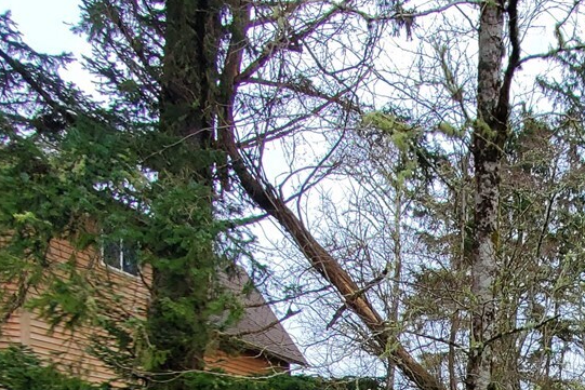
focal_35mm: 40
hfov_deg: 39.2
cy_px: 557
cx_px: 652
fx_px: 650
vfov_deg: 26.2
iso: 50
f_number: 2.2
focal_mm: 1.8
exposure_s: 1/275
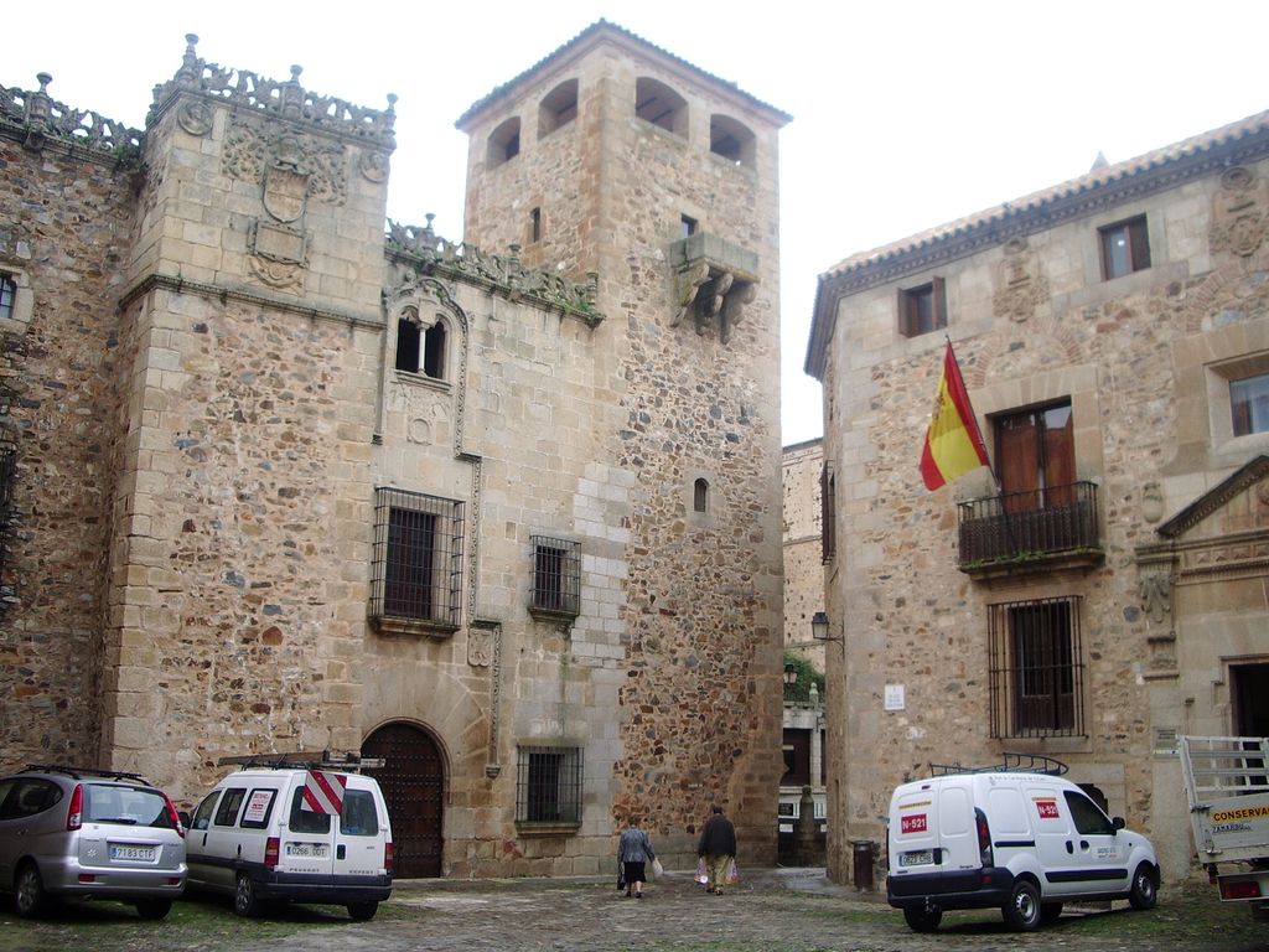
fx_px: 1283
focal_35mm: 35
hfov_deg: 52.6
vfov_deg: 40.7
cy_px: 476
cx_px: 634
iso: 50
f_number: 2.6
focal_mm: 5.8
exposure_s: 1/160
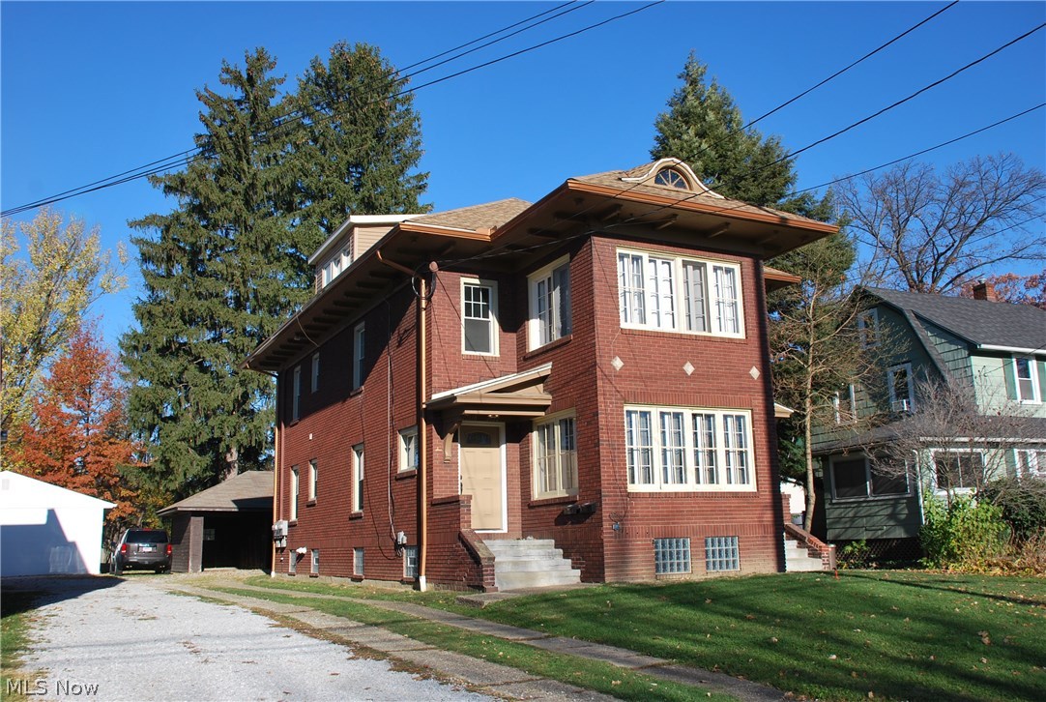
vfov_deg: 40.1
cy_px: 351
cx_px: 523
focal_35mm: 33
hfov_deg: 57.1
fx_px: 961
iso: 100
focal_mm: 22
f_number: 8
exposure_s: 1/250
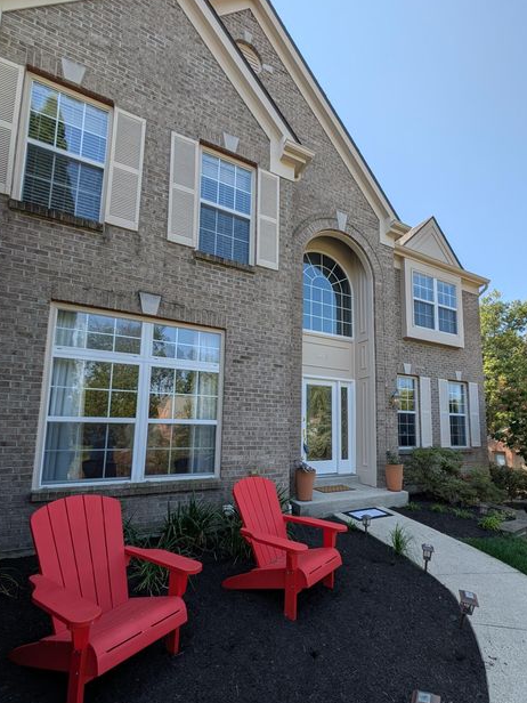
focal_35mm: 13
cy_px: 334
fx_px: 264
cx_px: 251
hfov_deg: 89.9
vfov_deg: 106.1
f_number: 1.95
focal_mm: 2.23
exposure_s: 1/1815
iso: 43
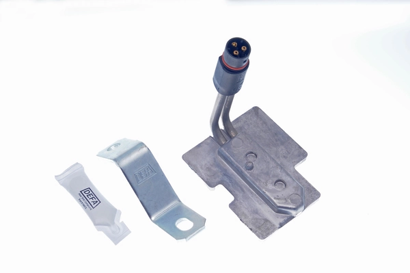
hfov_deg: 26.0
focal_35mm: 78
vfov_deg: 17.5
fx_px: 888
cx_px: 205
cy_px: 136
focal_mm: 52
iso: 200
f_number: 18
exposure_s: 1/100
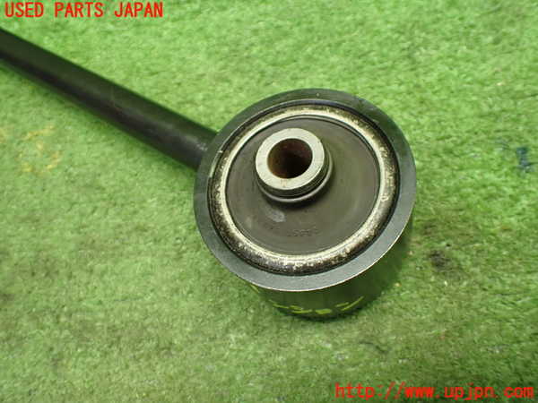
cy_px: 202
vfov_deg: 46.8
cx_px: 269
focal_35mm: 30
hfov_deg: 60.0
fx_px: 466
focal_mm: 5.4
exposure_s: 1/60
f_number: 2.3
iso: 800
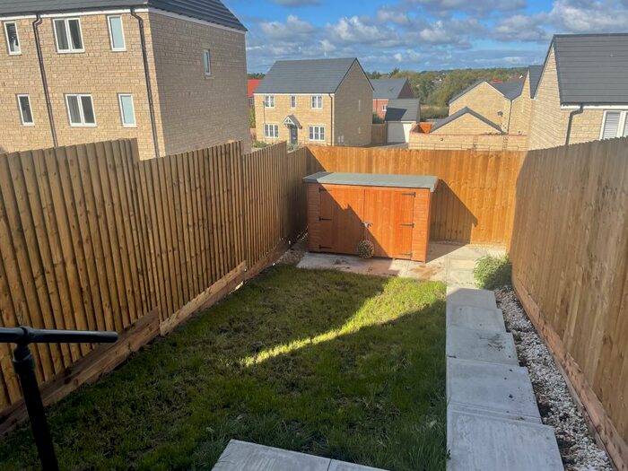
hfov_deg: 67.3
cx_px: 314
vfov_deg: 53.1
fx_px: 472
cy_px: 236
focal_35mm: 26
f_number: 1.6
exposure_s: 1/2398
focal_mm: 4.2
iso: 32
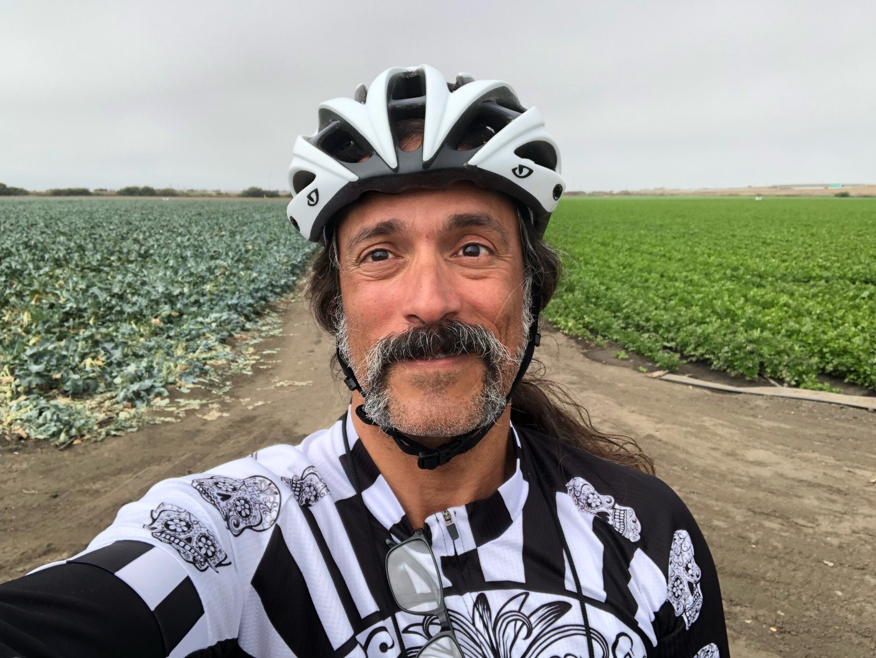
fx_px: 810
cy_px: 329
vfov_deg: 44.2
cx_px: 438
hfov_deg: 56.8
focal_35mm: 32
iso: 20
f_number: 2.2
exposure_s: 1/459
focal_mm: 2.87
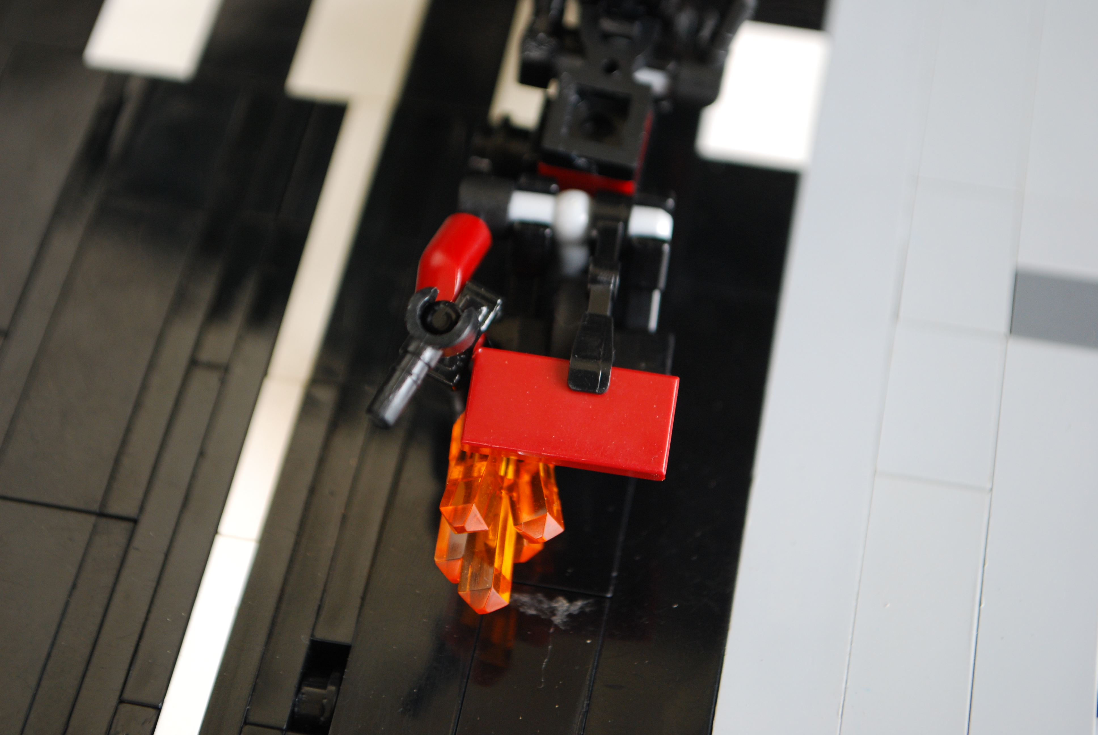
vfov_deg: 16.6
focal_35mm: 82
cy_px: 368
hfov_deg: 24.6
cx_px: 549
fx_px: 2519
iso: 400
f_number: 5.6
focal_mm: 55
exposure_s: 1/50
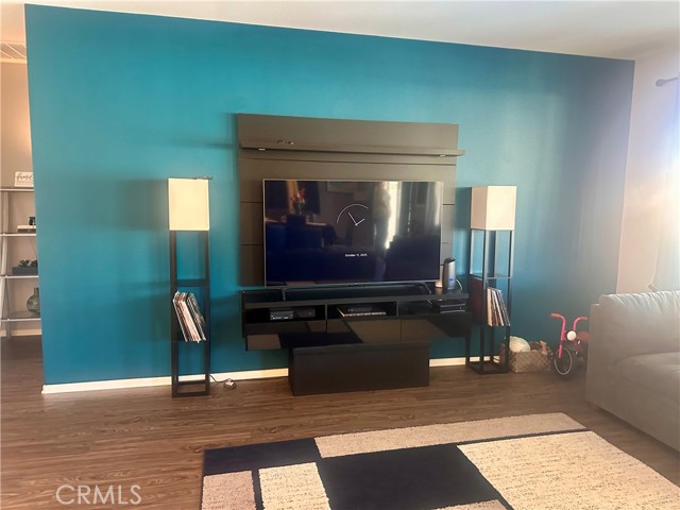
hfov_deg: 71.6
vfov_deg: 56.8
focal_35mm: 24
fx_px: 471
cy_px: 255
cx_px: 340
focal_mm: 6.86
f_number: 1.78
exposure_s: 1/60
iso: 640
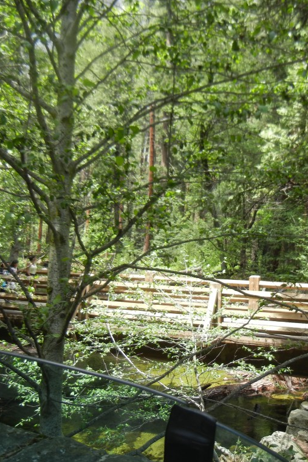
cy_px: 232
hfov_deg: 31.7
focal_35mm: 42
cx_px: 202
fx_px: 539
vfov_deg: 46.4
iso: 160
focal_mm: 5.4
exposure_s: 1/286
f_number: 3.5
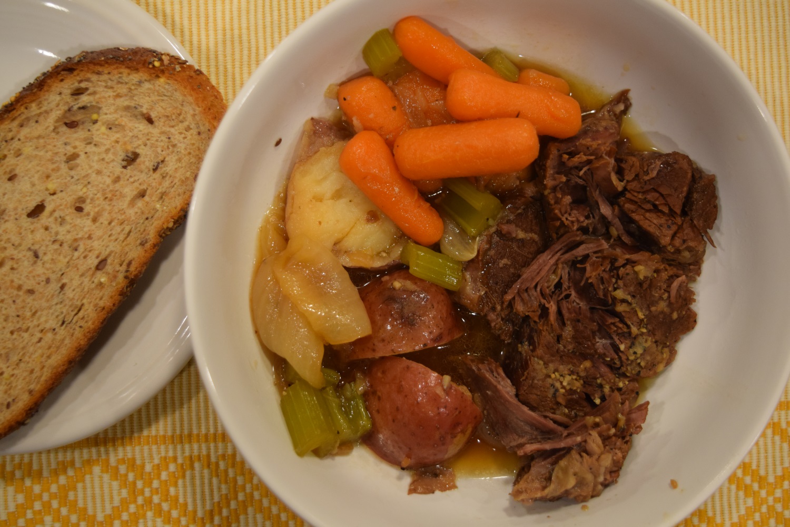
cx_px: 395
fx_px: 1020
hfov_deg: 42.3
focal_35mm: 46
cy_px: 264
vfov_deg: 28.9
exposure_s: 1/60
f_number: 4.2
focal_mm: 31
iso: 1000
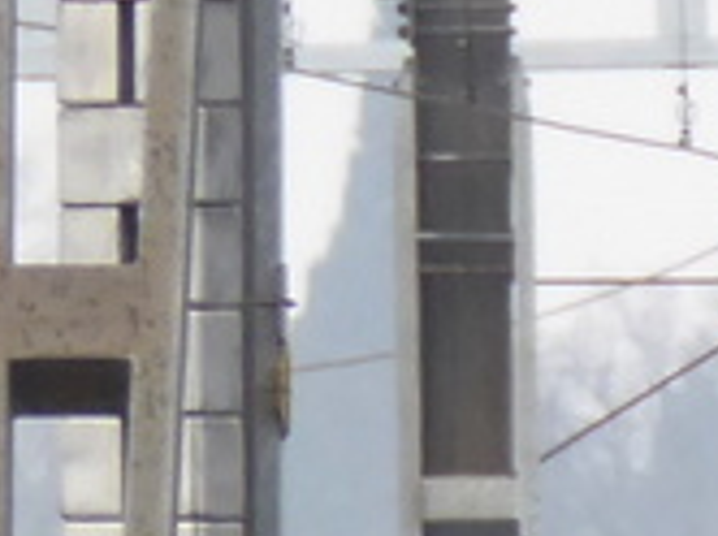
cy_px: 1349
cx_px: 2409
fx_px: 119798
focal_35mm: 5784
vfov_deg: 0.3
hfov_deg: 0.3
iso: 160
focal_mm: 129
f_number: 6.4
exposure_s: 1/125
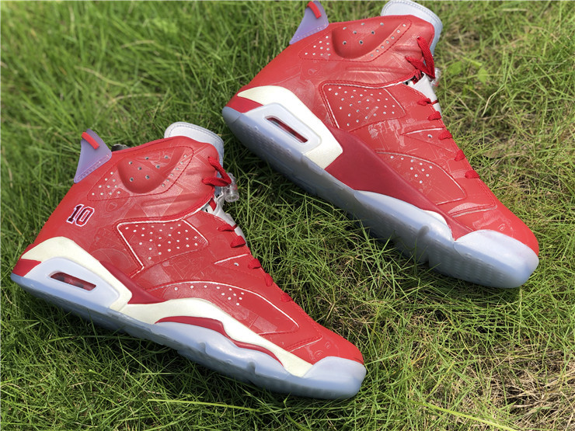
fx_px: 864
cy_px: 216
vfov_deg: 28.0
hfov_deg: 36.8
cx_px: 288
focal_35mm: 52
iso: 16
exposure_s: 1/1043
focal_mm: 6
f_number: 2.4
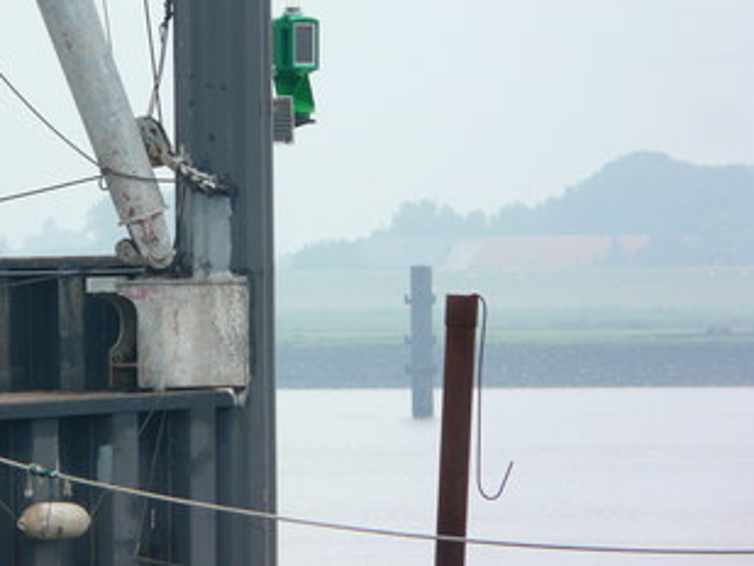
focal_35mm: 653
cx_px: 268
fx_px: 14229
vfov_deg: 2.3
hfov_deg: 3.0
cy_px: 202
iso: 100
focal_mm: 82.8
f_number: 5.6
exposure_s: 1/250
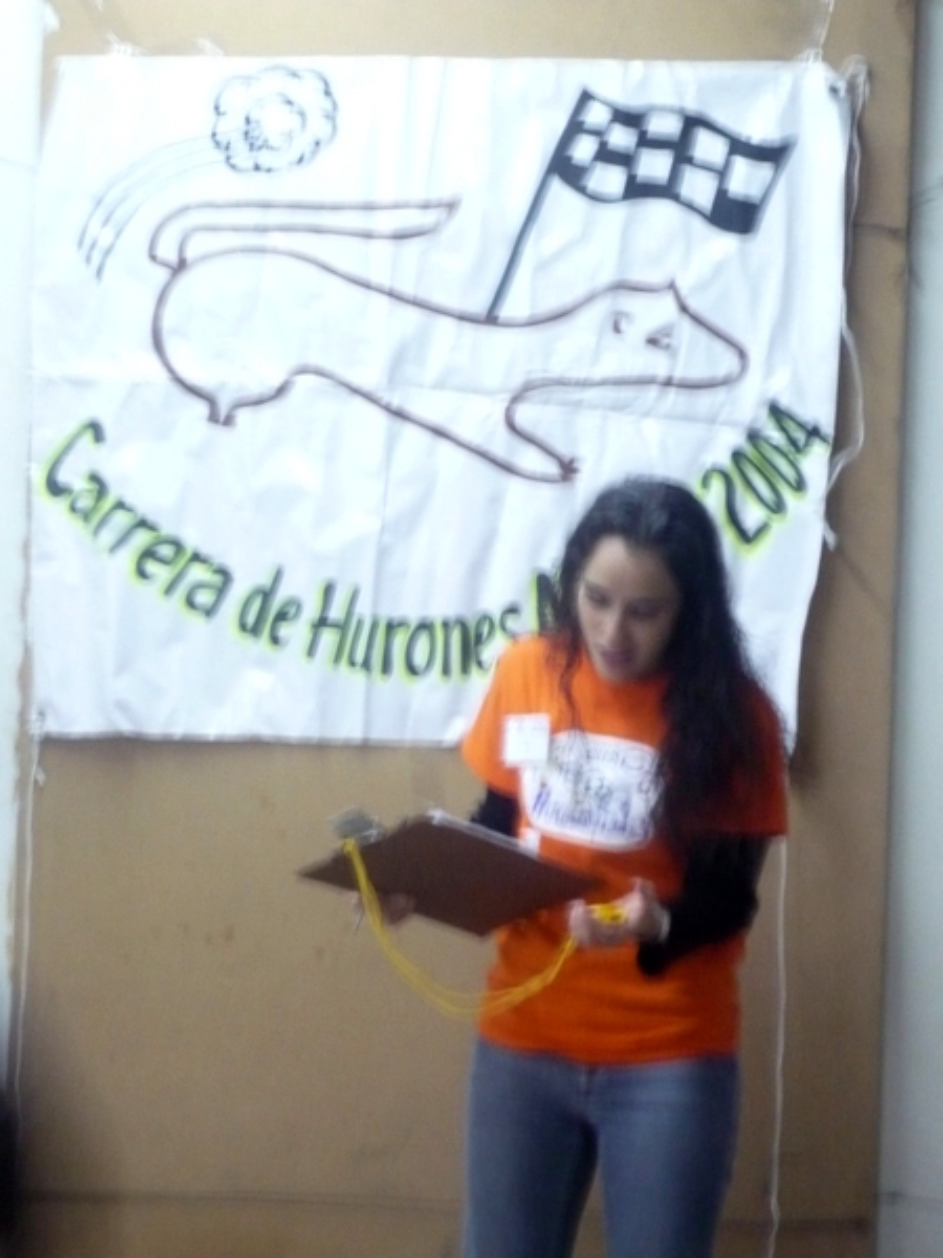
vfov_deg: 18.7
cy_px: 629
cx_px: 472
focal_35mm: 105
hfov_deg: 14.1
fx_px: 3814
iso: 400
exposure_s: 1/6
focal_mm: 17.4
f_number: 5
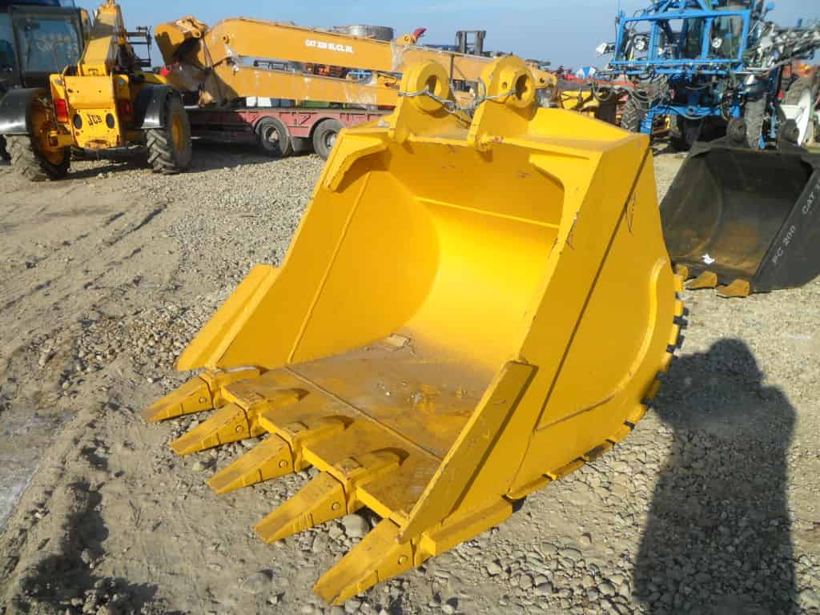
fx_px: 640
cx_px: 410
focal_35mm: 27
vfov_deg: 51.4
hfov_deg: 65.3
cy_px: 308
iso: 80
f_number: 8.9
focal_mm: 4.9
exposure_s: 1/125
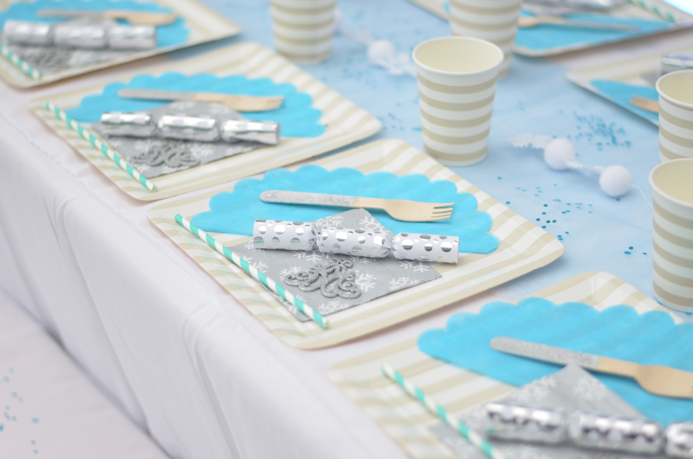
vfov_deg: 18.1
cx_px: 346
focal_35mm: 75
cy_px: 230
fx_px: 1441
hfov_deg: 27.0
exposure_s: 1/2000
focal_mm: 50
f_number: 1.8
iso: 1600
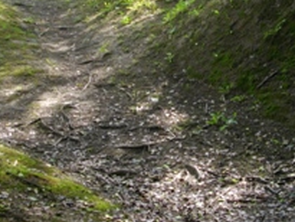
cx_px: 178
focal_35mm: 70
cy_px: 26
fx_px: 597
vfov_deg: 20.6
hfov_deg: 27.7
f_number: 2.9
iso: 108
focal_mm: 5.7
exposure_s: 1/100
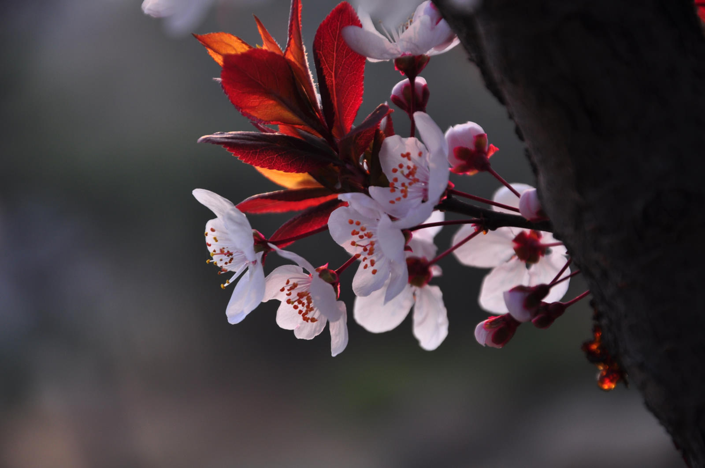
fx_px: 3081
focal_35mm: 158
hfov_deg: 13.1
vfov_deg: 8.7
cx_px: 352
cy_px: 234
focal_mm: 105
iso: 200
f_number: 5.6
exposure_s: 1/250
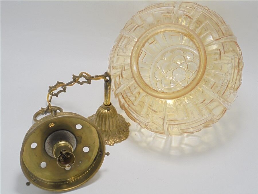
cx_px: 129
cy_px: 97
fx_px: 365
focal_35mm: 49
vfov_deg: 29.7
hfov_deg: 38.9
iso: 100
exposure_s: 1/40
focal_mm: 8.9
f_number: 4.8
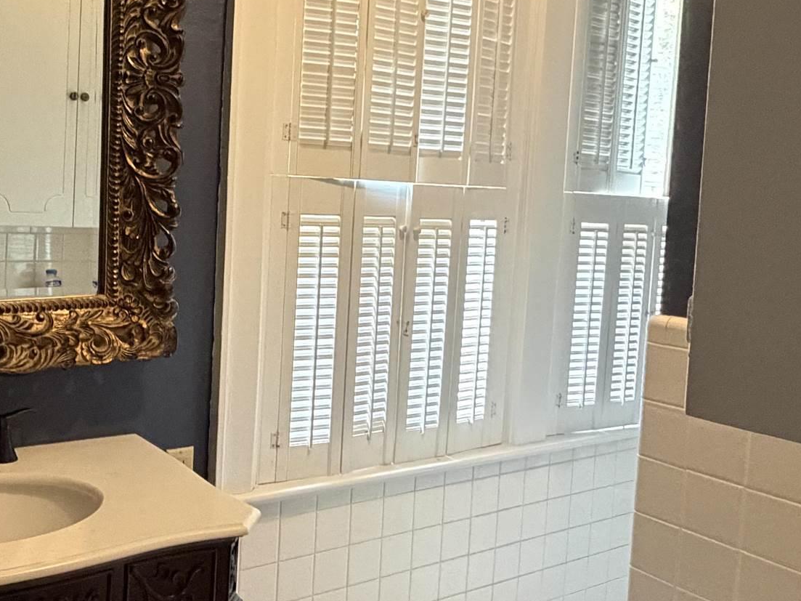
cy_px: 257
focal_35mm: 39
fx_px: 902
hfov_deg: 47.3
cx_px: 285
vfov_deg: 36.7
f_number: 2.2
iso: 800
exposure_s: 1/60
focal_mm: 2.22
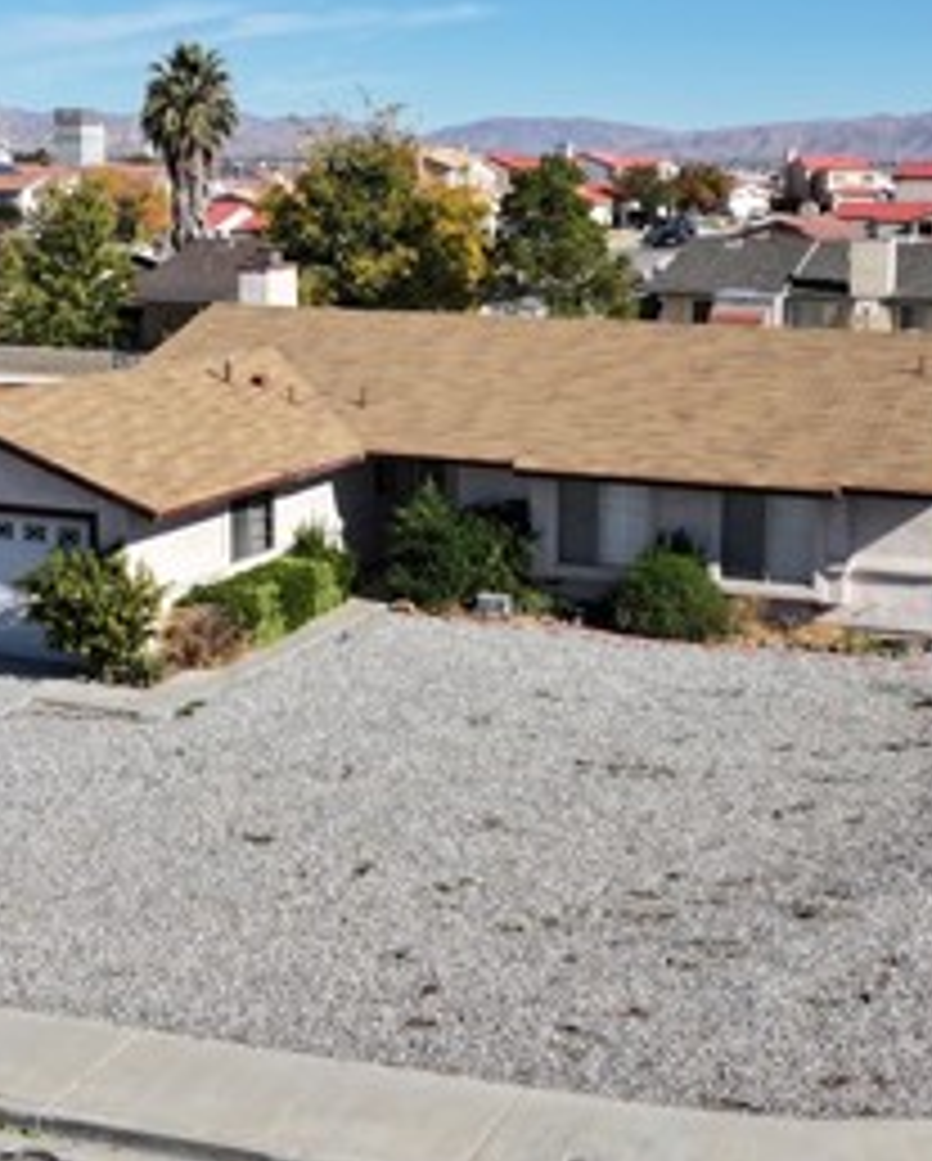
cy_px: 443
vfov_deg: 32.3
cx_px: 396
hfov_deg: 26.2
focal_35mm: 58
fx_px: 1996
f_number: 2.8
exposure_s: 1/30
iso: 100
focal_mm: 12.29
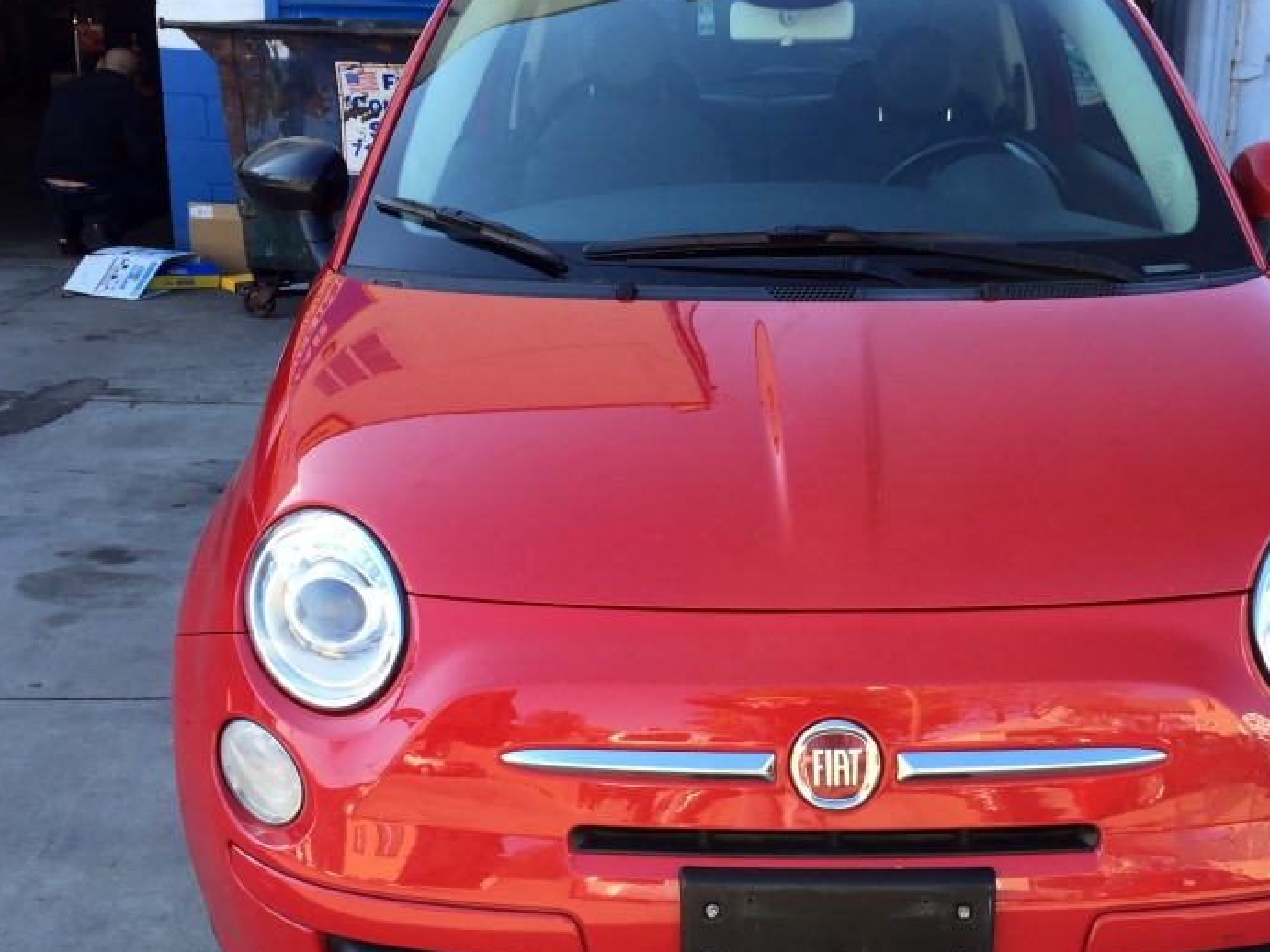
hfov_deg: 43.7
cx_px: 744
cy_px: 489
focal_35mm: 43
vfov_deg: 33.6
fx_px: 1577
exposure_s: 1/179
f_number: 2.2
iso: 32
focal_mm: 4.15
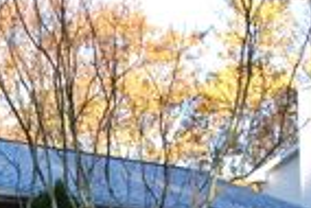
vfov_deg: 9.1
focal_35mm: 148
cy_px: 273
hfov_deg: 13.1
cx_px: -147
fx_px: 1280
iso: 180
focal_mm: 28
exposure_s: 1/125
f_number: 5.6
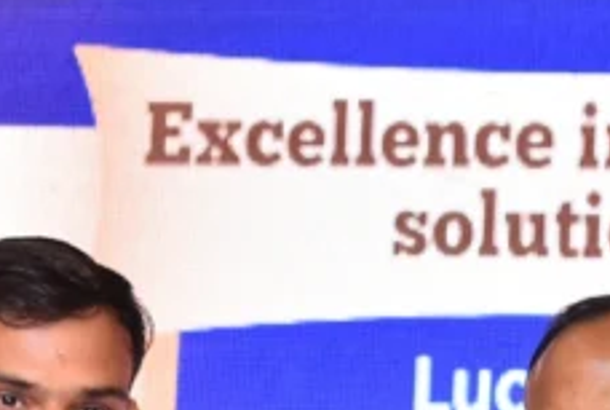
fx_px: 6468
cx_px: 605
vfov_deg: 3.6
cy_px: 750
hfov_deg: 5.4
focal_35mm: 381
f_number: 4.5
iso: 1000
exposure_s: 1/200
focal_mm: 85
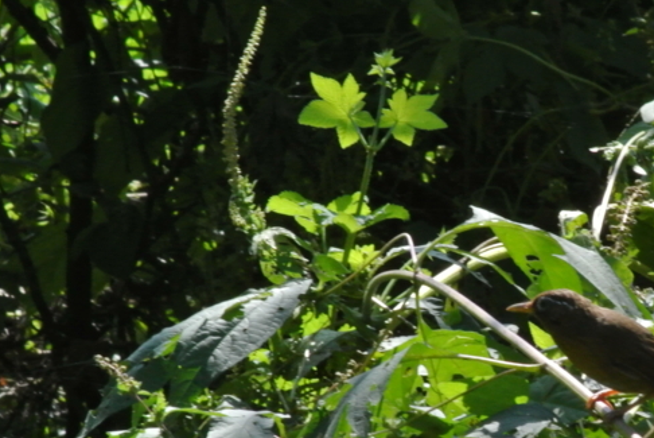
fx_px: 20164
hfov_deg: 1.9
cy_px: 266
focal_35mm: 1109
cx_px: 553
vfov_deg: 1.2
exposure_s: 1/200
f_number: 16
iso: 800
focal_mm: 195
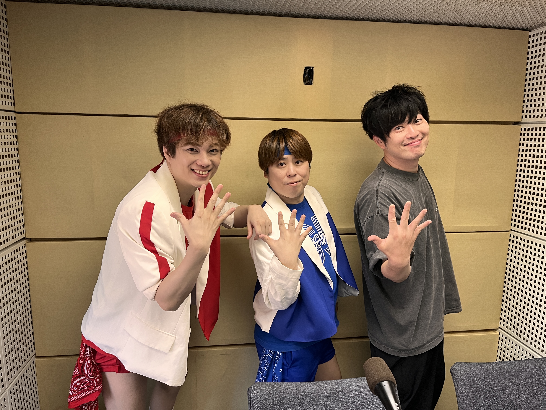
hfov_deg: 67.3
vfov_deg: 53.1
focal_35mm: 26
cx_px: 273
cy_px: 205
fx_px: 410
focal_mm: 5.1
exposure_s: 1/50
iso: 200
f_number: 1.6
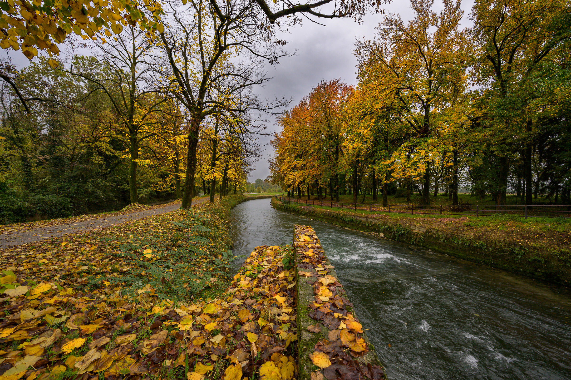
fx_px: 222
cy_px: 190
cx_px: 286
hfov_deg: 104.3
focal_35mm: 14
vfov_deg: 81.1
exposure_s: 1/80
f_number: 13
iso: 320
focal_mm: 14
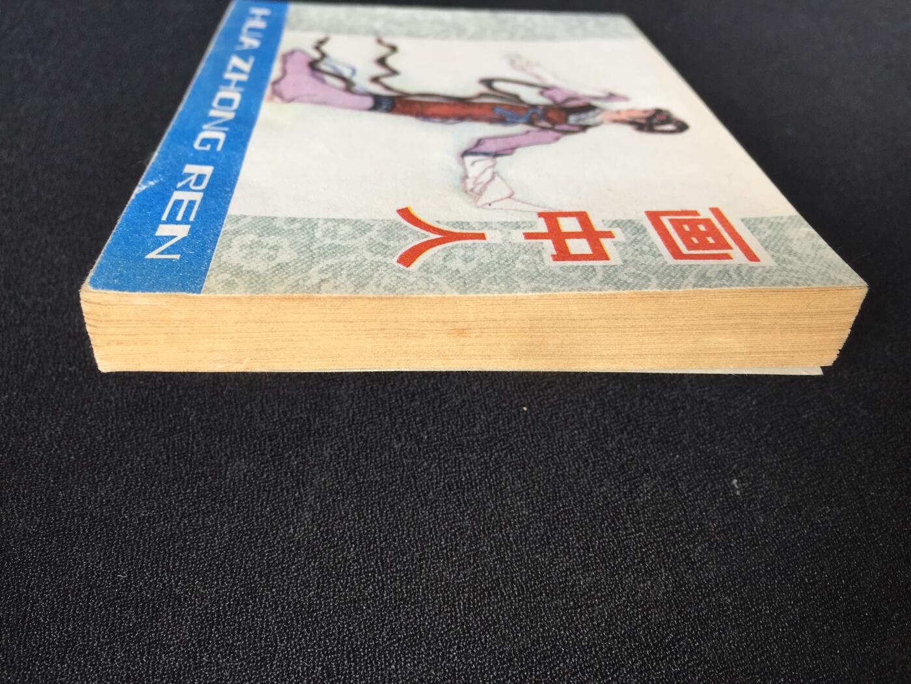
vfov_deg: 48.2
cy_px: 342
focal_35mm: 29
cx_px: 456
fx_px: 763
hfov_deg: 61.7
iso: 32
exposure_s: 1/50
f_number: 2.2
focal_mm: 4.15
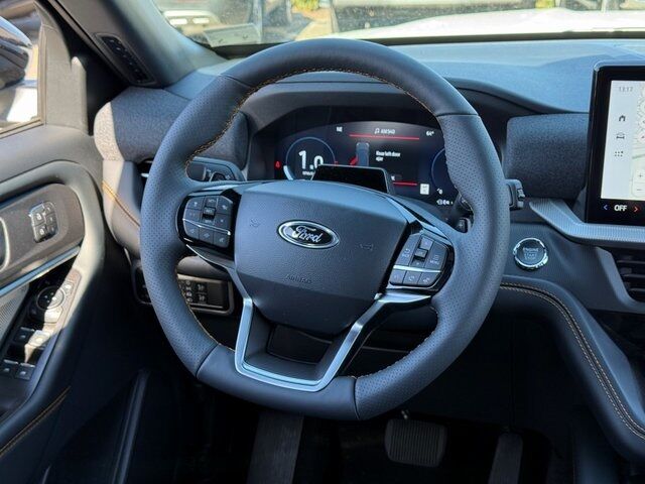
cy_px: 242
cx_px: 322
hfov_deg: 39.7
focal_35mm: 48
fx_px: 894
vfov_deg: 30.3
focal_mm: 6.76
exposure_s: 1/100
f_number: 1.78
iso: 50
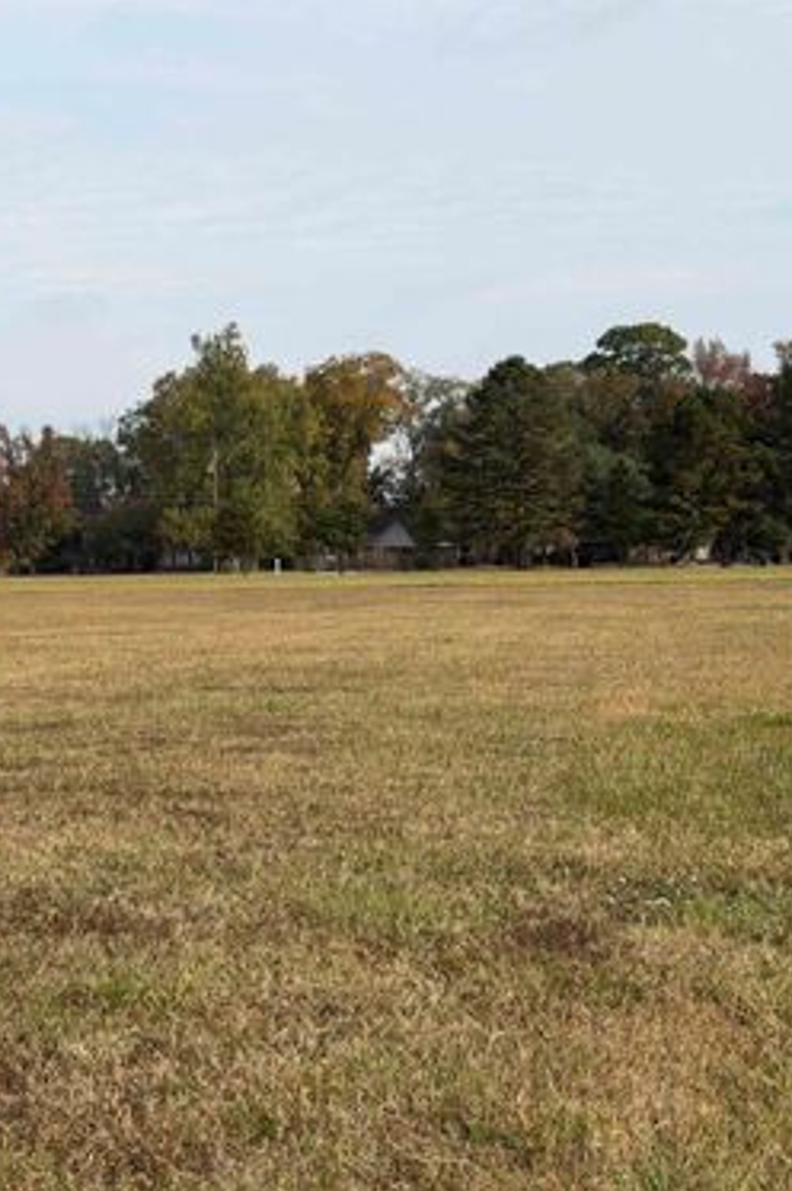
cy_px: 596
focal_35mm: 67
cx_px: 93
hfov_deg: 19.9
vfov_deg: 30.1
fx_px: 2215
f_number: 1.78
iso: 64
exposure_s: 1/5587
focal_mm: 6.76
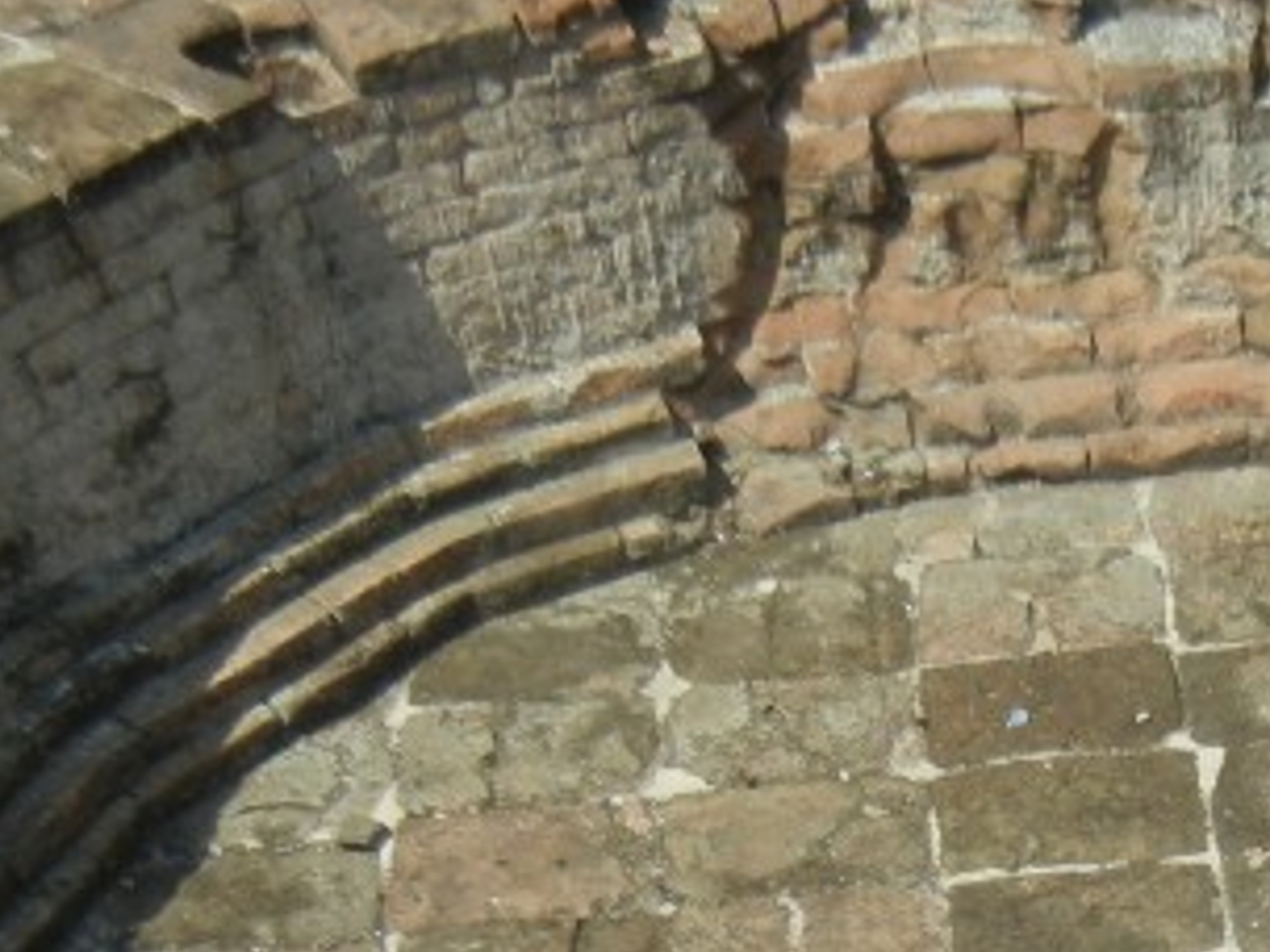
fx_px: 3706
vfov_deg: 14.1
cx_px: 1220
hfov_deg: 19.0
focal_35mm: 101
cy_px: 1194
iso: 160
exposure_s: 1/423
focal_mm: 5.4
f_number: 7
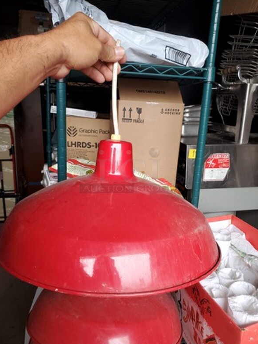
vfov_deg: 65.3
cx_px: 129
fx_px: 268
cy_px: 170
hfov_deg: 51.3
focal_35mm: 27
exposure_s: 1/60
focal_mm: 4.3
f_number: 2.4
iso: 200
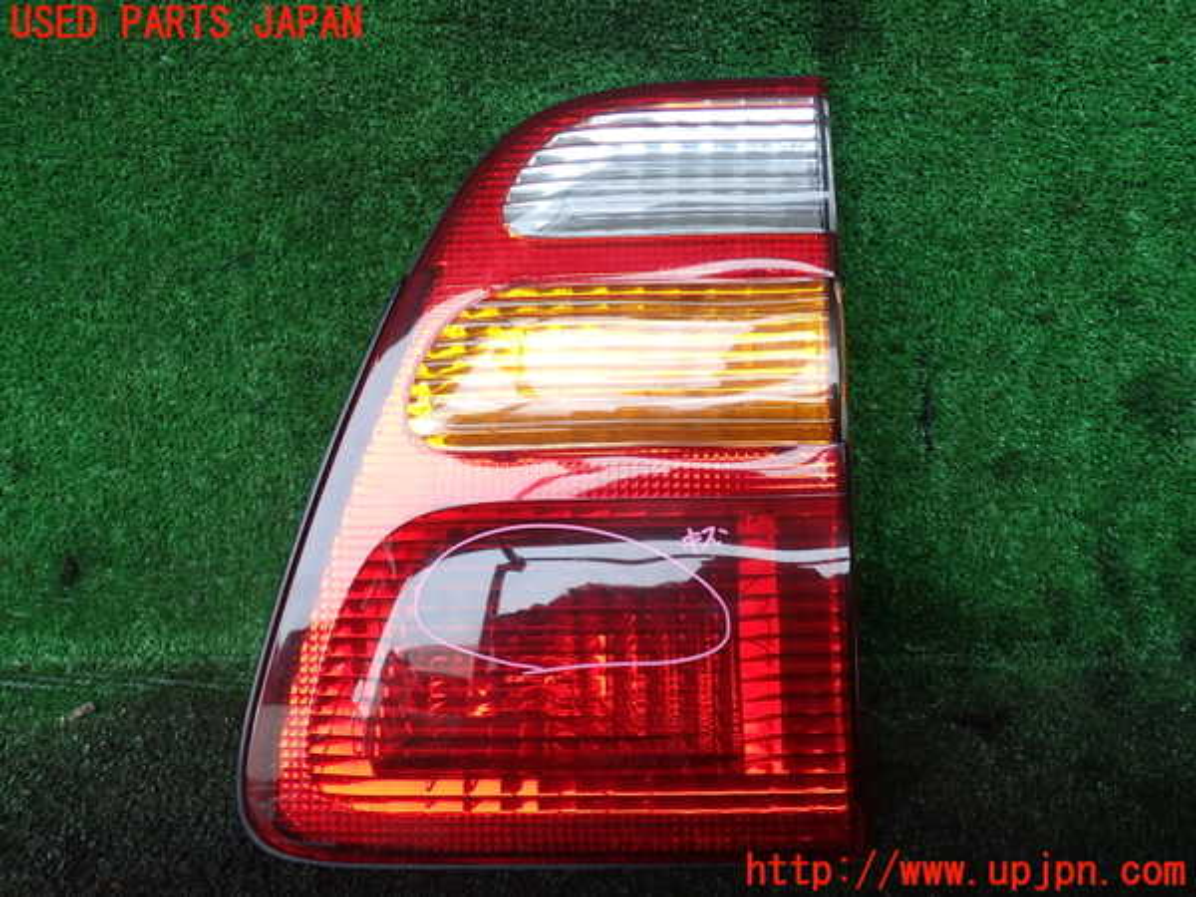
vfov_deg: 46.8
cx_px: 598
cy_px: 448
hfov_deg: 60.0
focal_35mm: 30
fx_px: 1037
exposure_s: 1/100
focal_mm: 5.4
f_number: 3.2
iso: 100
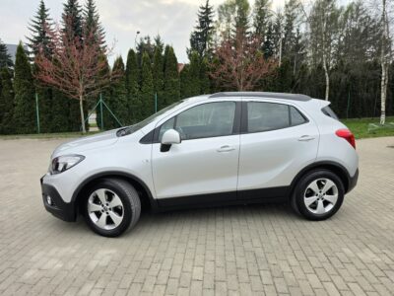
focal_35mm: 23
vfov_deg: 58.9
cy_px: 148
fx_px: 262
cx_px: 197
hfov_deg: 73.9
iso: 64
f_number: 1.4
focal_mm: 6.5
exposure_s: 1/5000
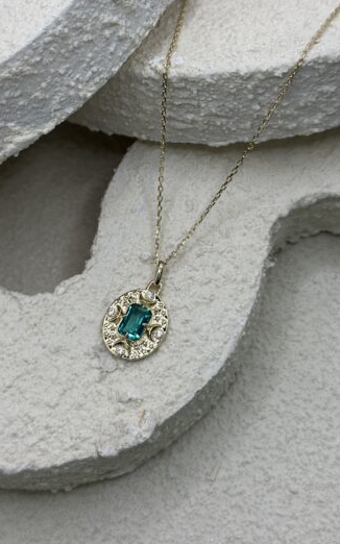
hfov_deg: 24.8
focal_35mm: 52
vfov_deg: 38.9
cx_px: 152
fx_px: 771
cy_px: 270
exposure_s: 1/1815
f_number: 1.78
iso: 80
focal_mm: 6.86
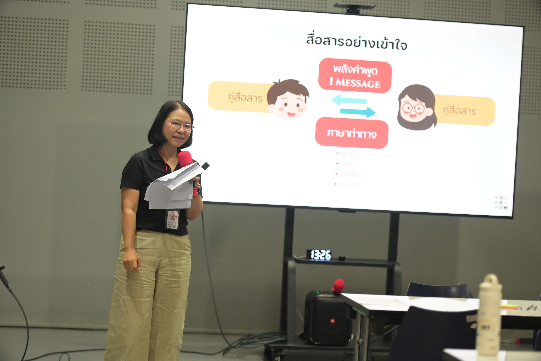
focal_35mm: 100
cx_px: 270
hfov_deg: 20.4
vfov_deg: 13.7
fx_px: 1503
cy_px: 180
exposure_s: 1/125
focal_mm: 100
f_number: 2.8
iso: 3200
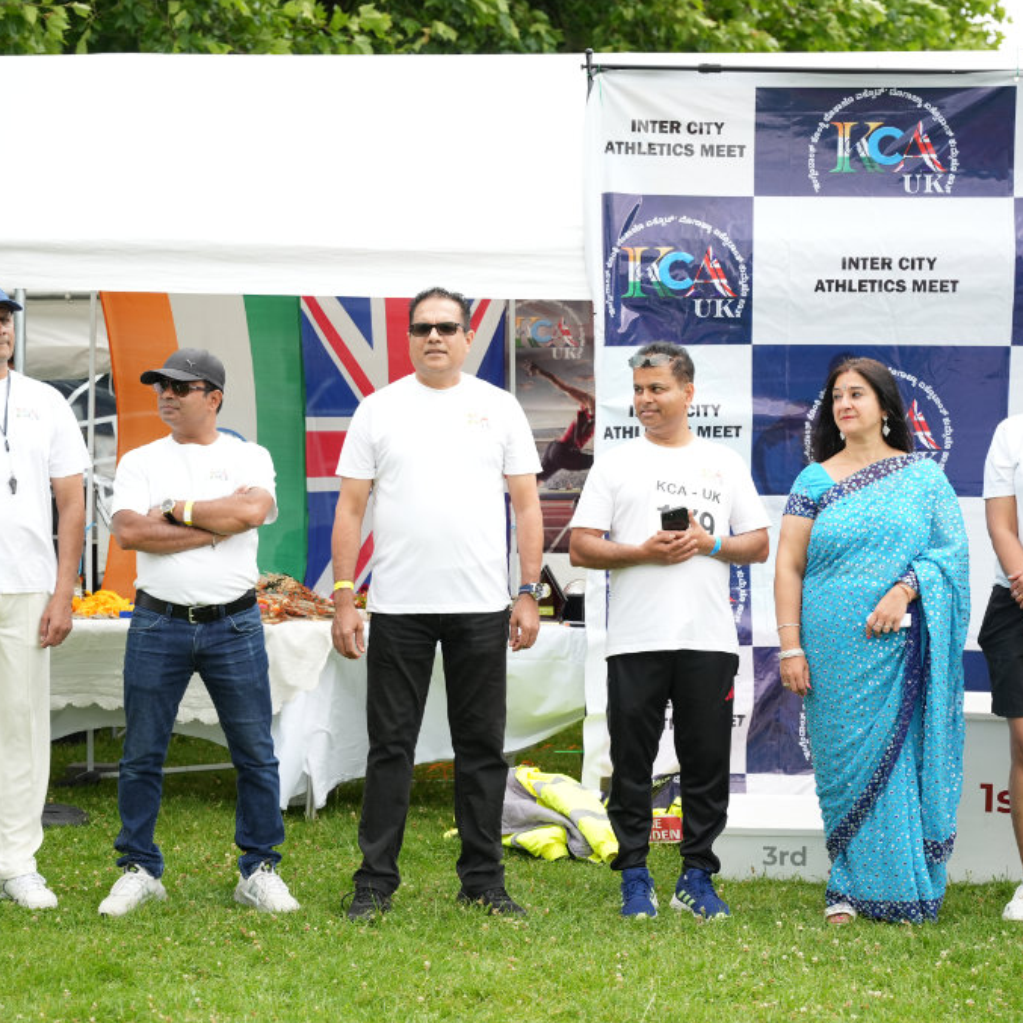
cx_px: 571
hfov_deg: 25.2
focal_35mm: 68
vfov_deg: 25.2
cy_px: 512
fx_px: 2286
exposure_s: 1/800
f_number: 2.8
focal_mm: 53.3
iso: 400
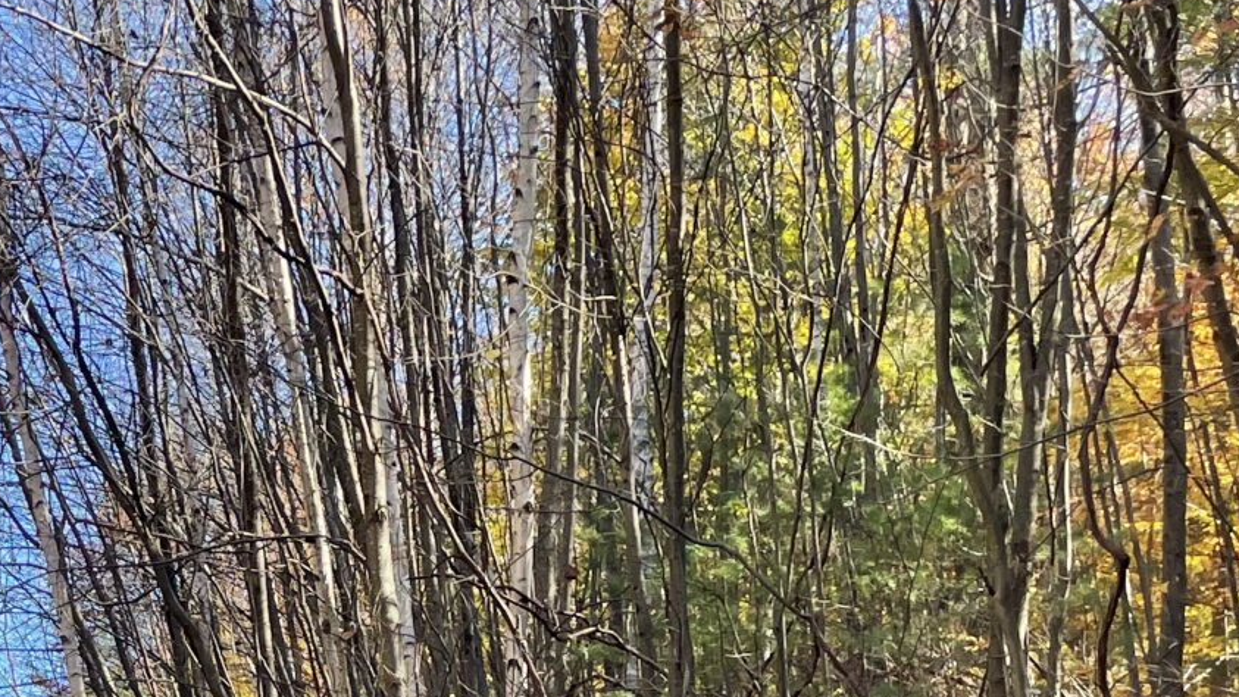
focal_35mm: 86
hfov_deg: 22.9
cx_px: -212
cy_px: 966
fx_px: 2825
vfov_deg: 13.4
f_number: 1.6
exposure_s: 1/305
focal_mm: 4.2
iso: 32
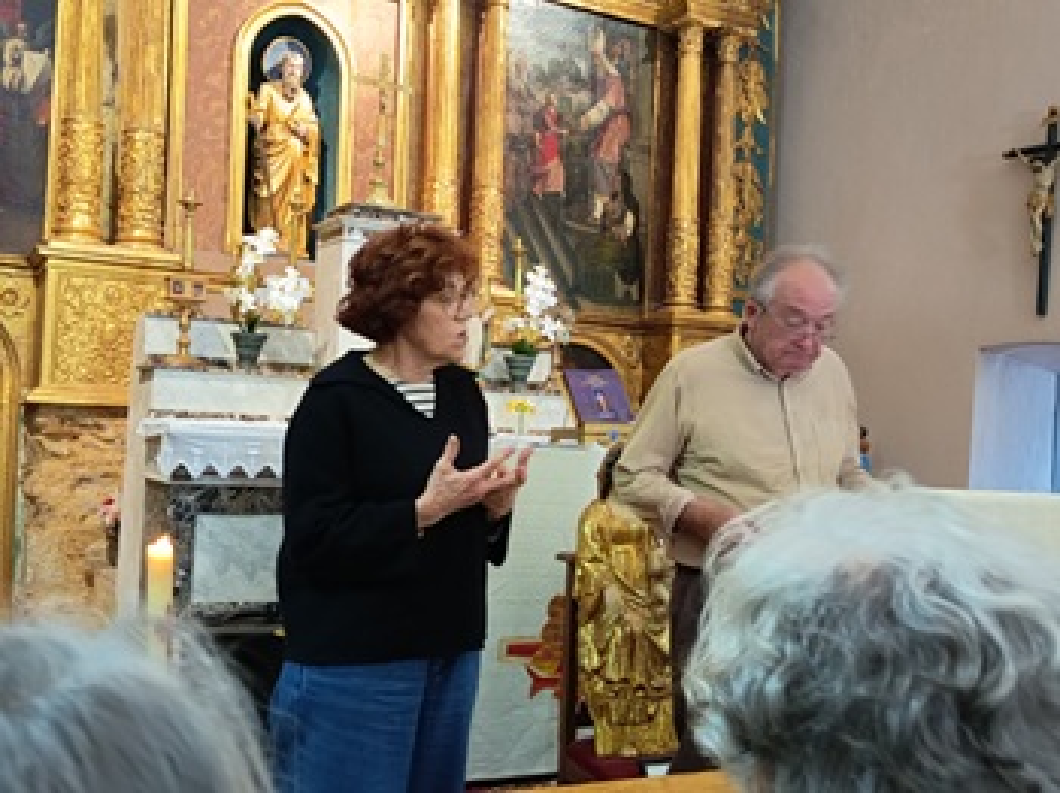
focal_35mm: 38
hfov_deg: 49.0
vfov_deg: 37.7
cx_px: 530
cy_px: 396
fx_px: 1163
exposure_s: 1/20
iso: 1032
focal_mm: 5.24
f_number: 1.7
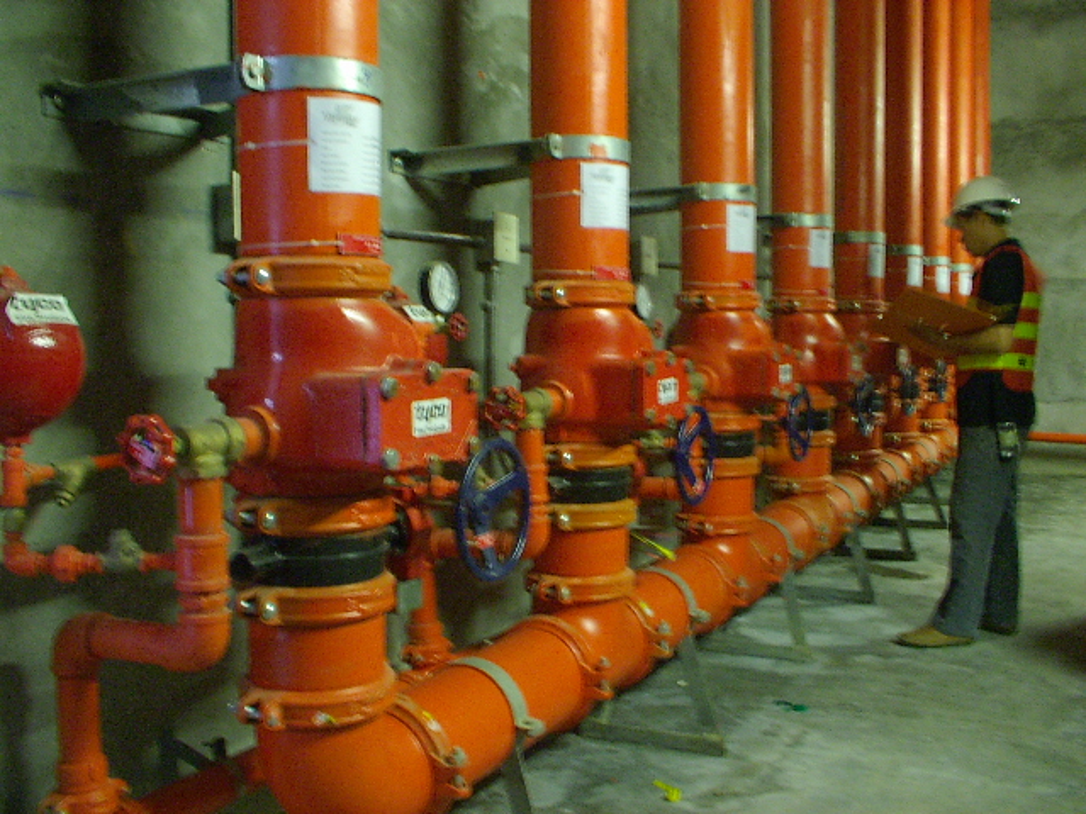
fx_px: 1161
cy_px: 407
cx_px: 543
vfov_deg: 38.7
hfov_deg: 50.1
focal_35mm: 37
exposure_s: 1/2.86
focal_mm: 5.8
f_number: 2.9
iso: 200
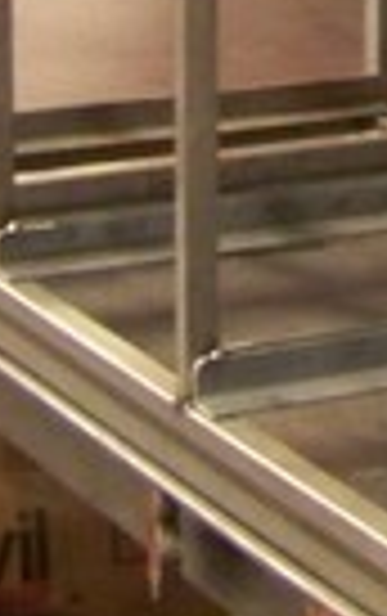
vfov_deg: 10.4
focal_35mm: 195
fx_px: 3280
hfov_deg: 6.4
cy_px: -326
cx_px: 927
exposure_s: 1/6
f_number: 2.8
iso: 400
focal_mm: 5.85
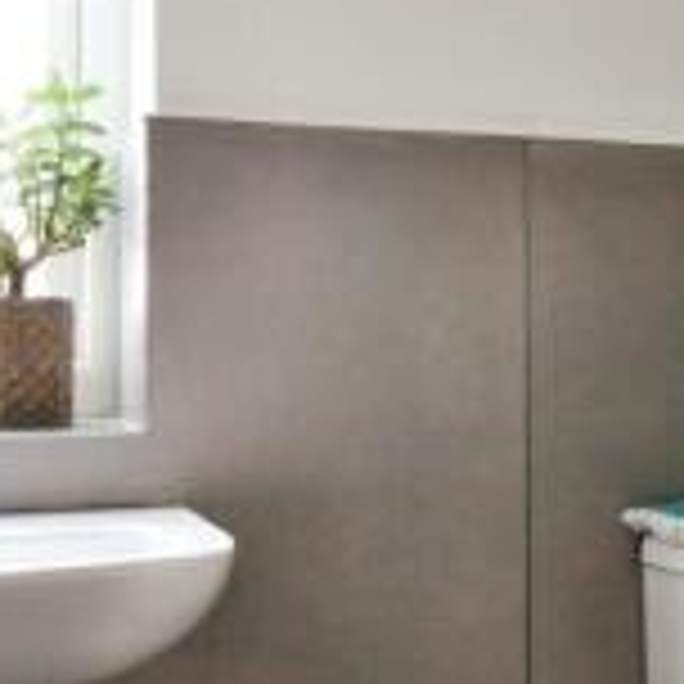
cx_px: 482
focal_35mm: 55
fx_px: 1230
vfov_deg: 31.1
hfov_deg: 30.7
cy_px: 340
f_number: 8
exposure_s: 1/2
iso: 640
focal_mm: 10
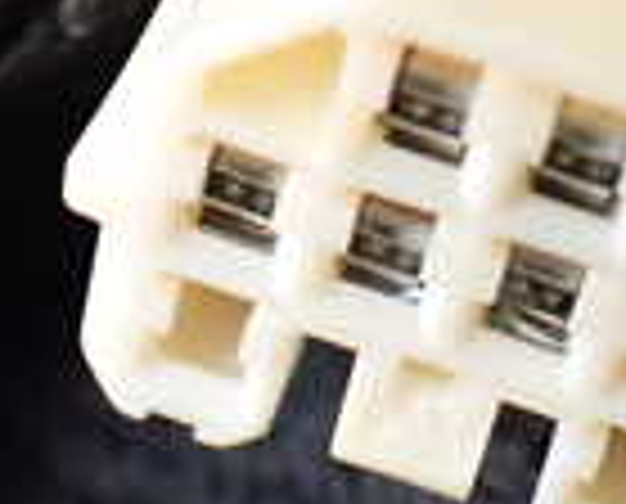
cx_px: 545
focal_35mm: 126
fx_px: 2341
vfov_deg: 11.9
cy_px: -194
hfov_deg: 15.1
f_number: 2.3
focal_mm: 5.4
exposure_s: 1/125
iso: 500
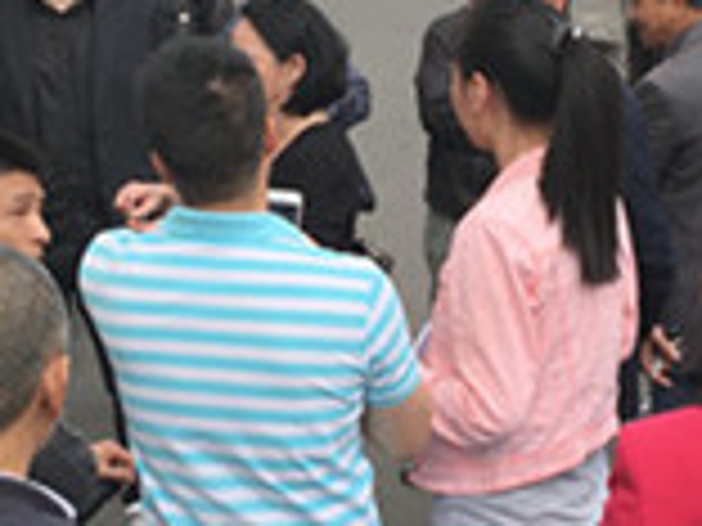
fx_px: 1886
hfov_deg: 21.1
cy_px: 180
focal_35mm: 93
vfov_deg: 15.9
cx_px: 333
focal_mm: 4.15
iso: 25
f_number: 2.2
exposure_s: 1/874
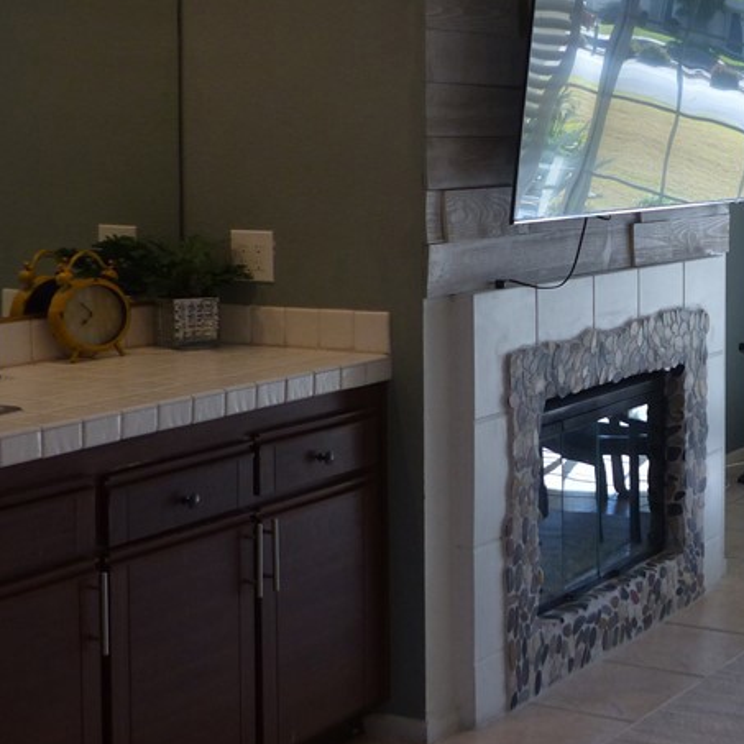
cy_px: 250
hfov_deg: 24.1
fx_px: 1702
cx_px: 644
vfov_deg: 24.5
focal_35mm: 70
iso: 160
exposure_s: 1/60
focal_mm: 6.3
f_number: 2.8
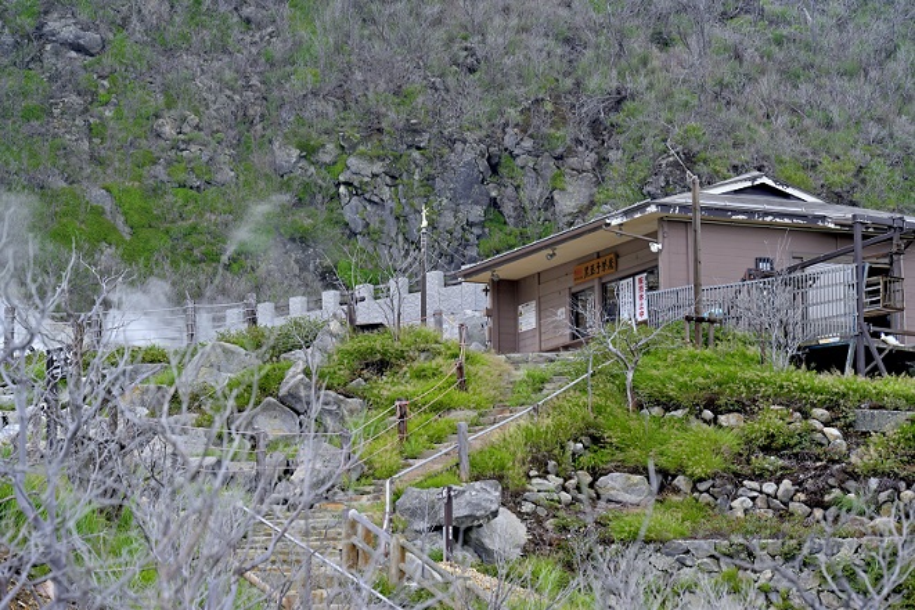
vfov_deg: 13.2
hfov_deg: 19.6
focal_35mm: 104
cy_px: 305
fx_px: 2644
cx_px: 458
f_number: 6.7
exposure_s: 1/180
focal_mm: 104
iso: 400
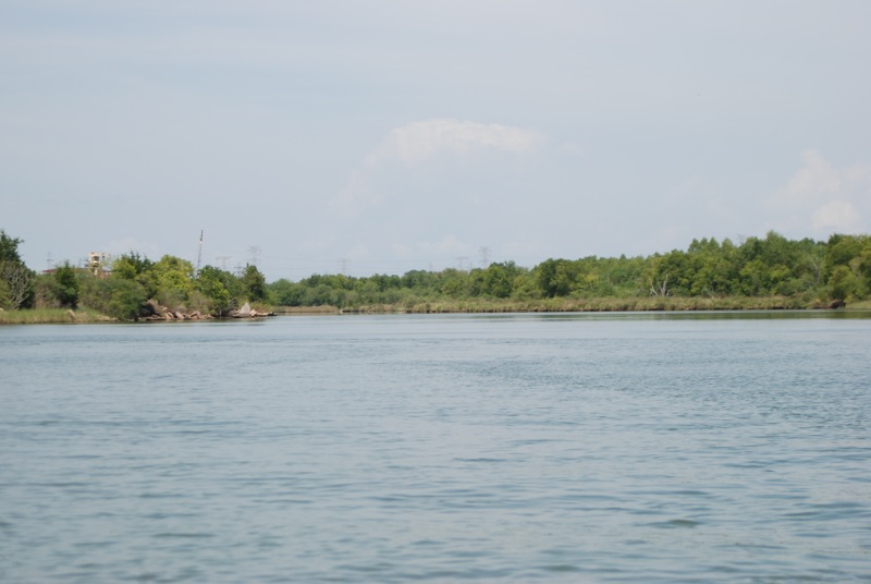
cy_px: 292
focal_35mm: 120
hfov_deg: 17.0
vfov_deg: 11.5
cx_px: 436
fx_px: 2908
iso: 200
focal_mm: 80
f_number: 5.6
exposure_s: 1/1000
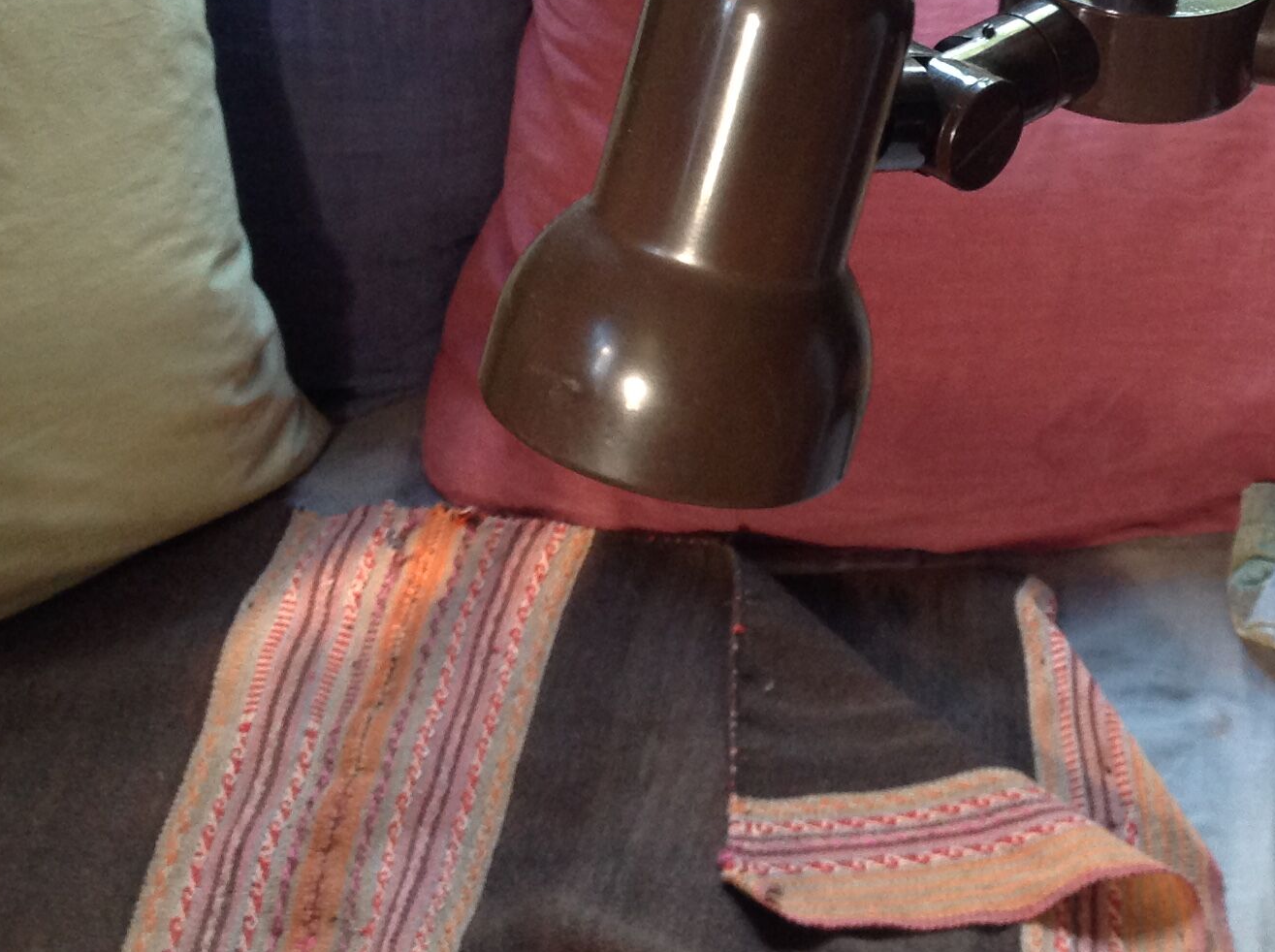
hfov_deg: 27.8
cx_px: 969
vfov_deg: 20.8
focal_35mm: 69
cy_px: 72
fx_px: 2538
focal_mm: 4.28
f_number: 2.4
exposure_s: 1/15
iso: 160
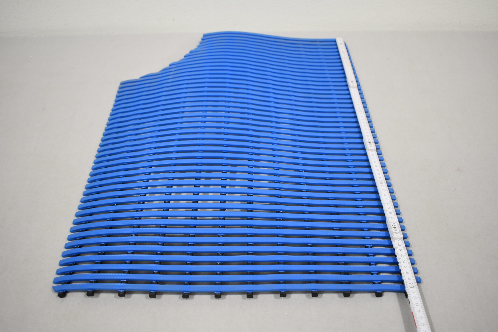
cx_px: 249
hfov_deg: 53.1
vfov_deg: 36.9
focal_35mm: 36
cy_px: 166
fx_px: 498
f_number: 3.8
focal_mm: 24
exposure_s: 1/200
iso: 800
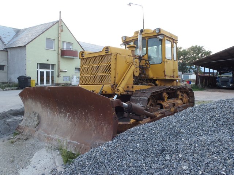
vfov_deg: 49.7
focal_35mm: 28
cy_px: 88
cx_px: 117
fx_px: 189
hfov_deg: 63.4
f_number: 3.5
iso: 100
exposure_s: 1/50
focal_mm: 5
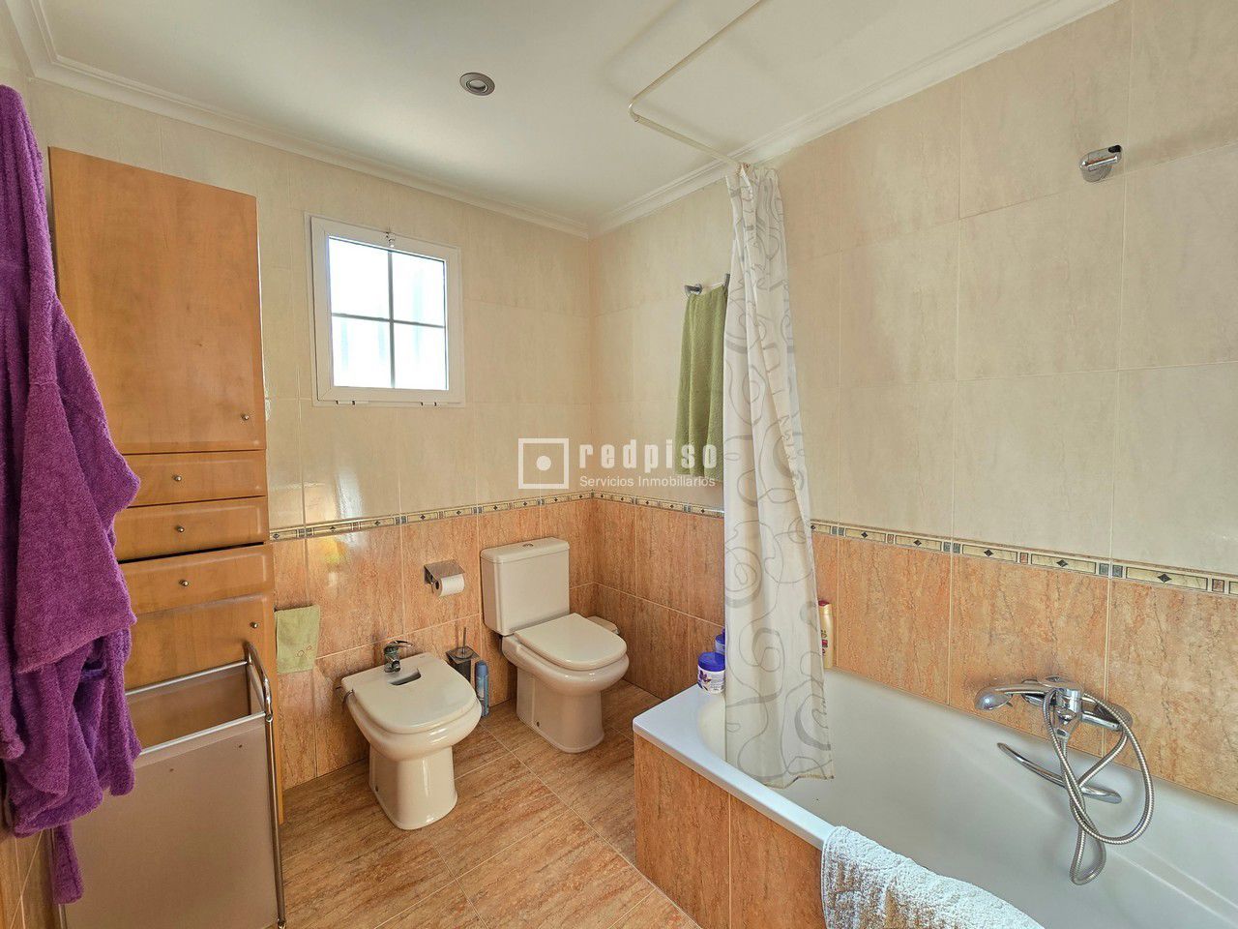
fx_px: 465
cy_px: 464
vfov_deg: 89.9
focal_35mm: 13
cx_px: 619
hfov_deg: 106.2
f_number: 2.2
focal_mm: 2.2
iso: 80
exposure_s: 1/50
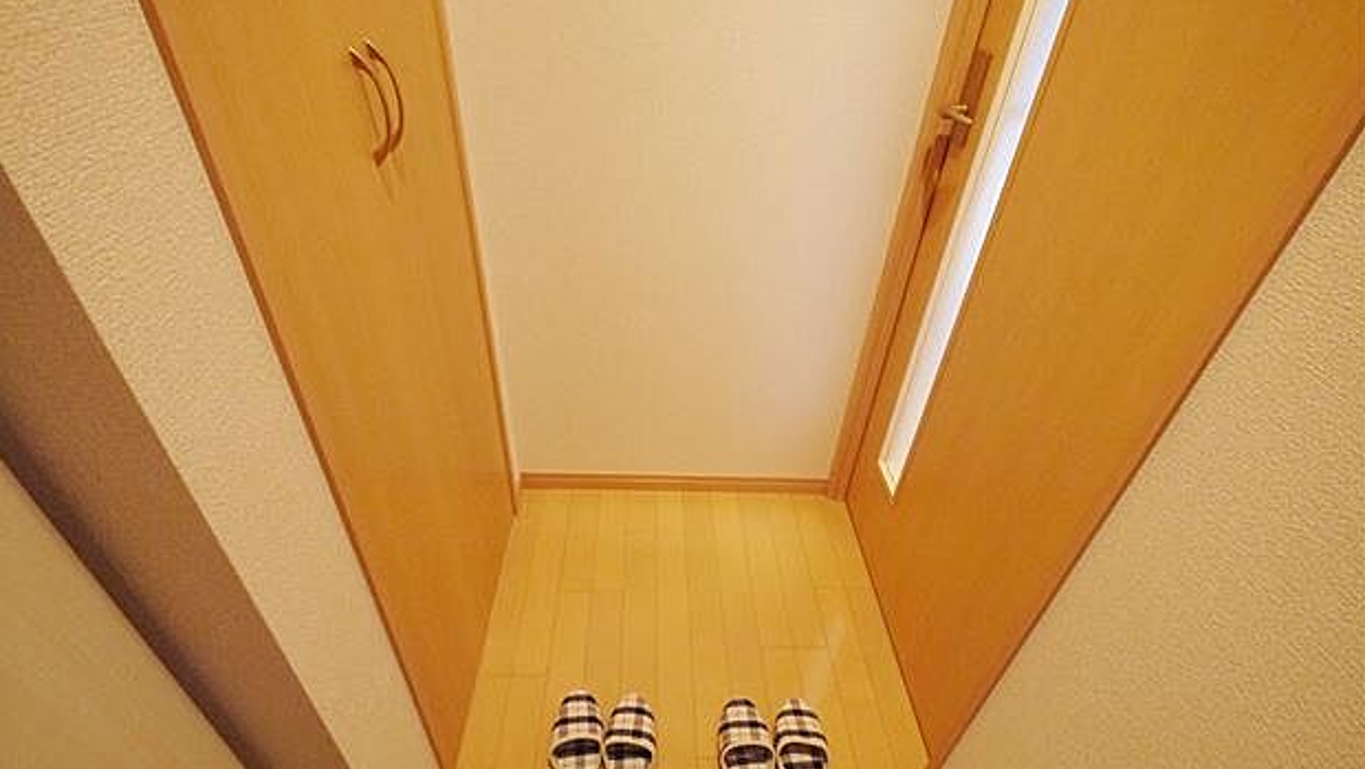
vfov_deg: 60.1
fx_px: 652
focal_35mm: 18
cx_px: 669
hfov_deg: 92.6
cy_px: 487
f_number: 4
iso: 800
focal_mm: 8
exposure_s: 1/30
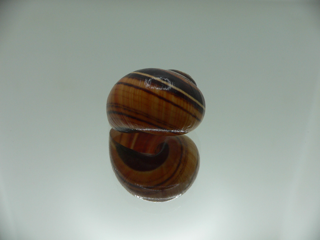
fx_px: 324
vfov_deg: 40.7
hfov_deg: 52.6
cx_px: 160
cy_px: 120
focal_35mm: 35
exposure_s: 1/80
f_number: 2.8
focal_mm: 4.6
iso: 80
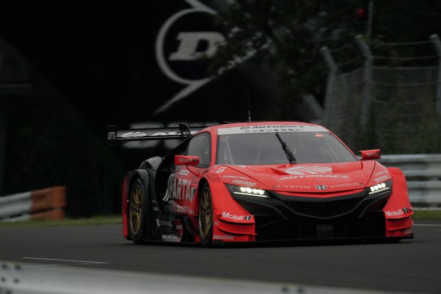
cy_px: 147
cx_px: 220
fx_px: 10289
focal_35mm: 840
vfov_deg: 1.6
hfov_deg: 2.5
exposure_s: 1/640
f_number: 9
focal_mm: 840
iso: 400
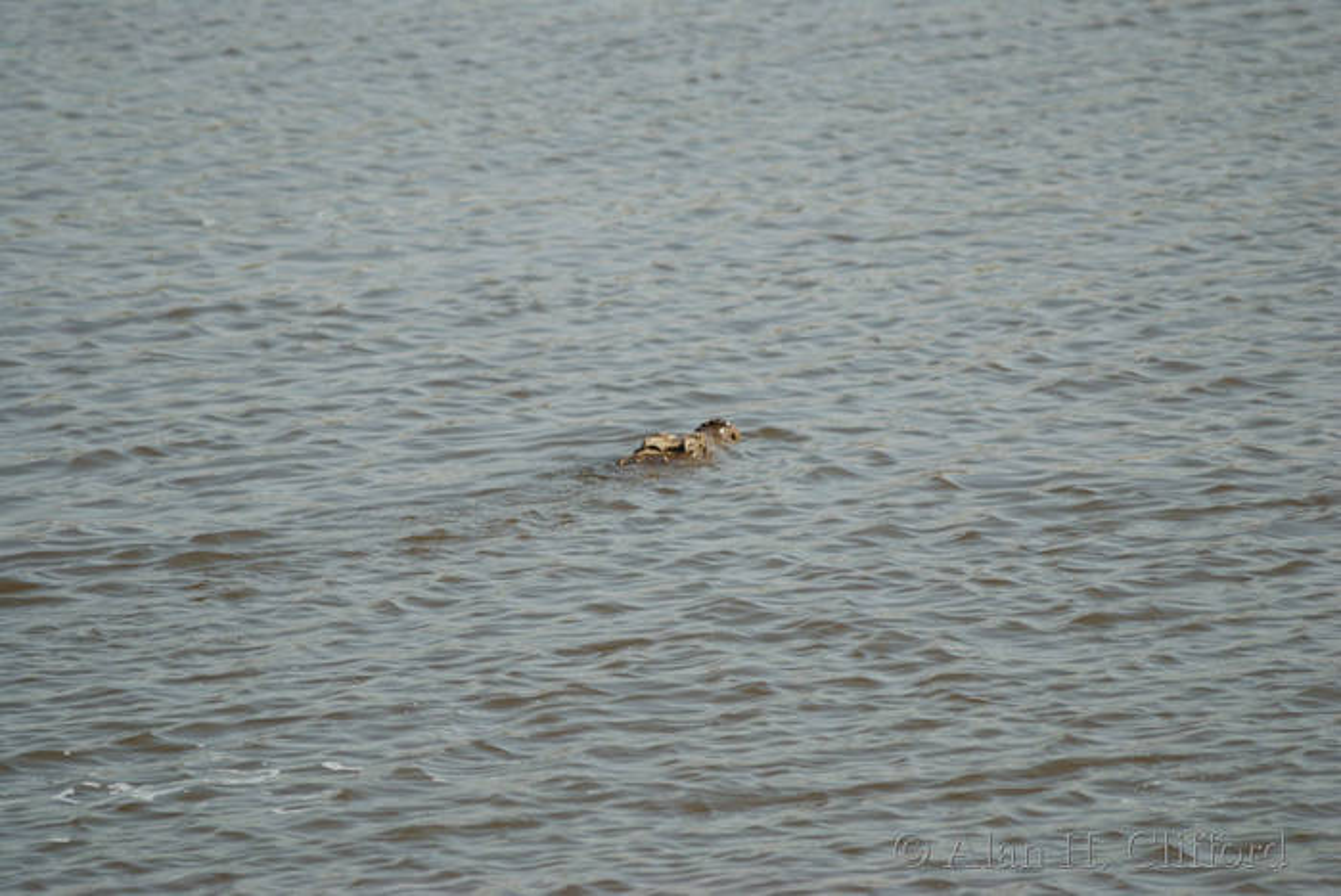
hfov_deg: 3.4
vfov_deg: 2.3
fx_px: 22368
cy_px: 448
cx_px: 670
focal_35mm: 600
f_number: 5.6
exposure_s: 1/400
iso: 100
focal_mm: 400
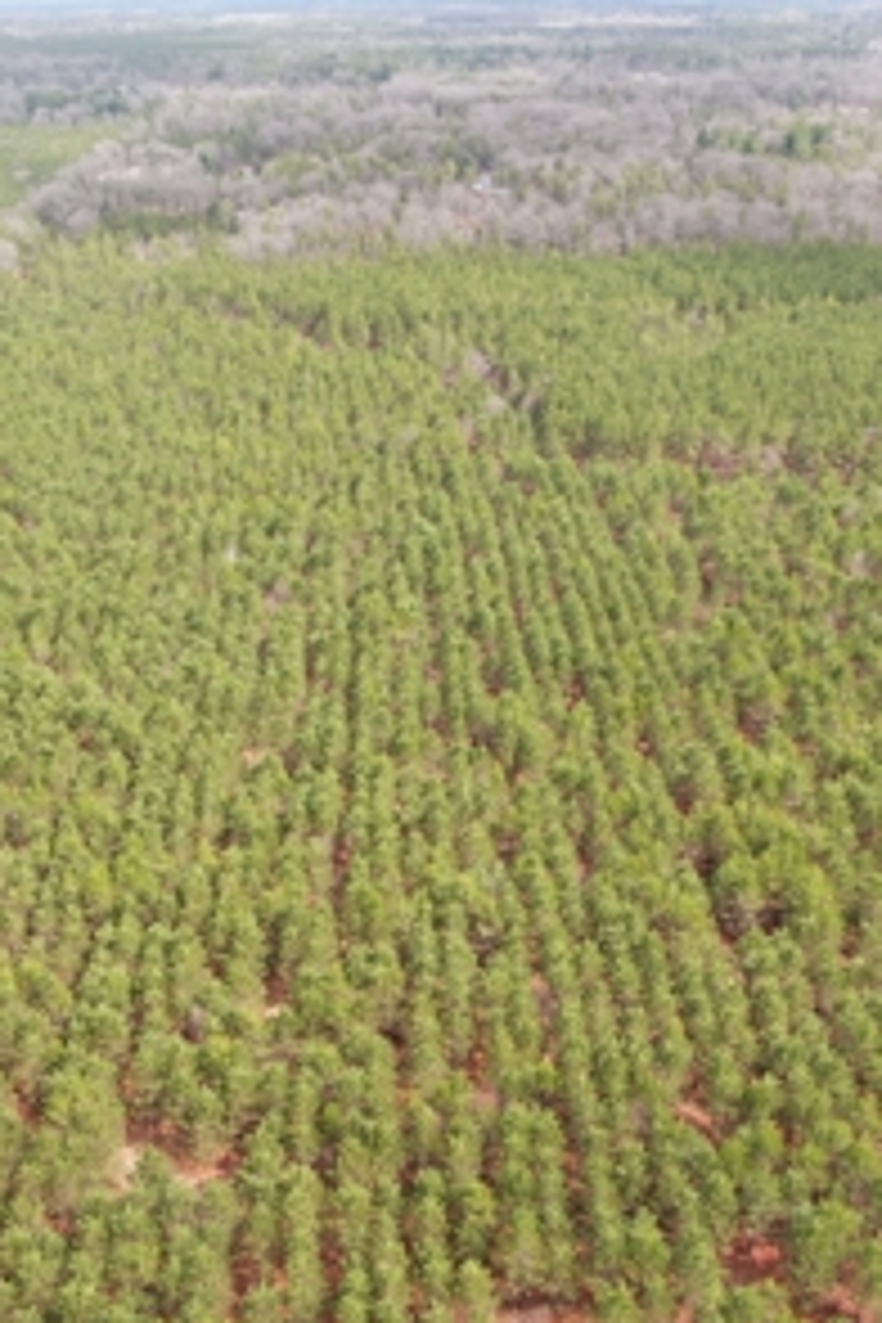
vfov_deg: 55.8
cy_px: 657
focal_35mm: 34
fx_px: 1249
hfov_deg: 38.7
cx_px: 351
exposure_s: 1/400
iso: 100
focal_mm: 4.39
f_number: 2.8
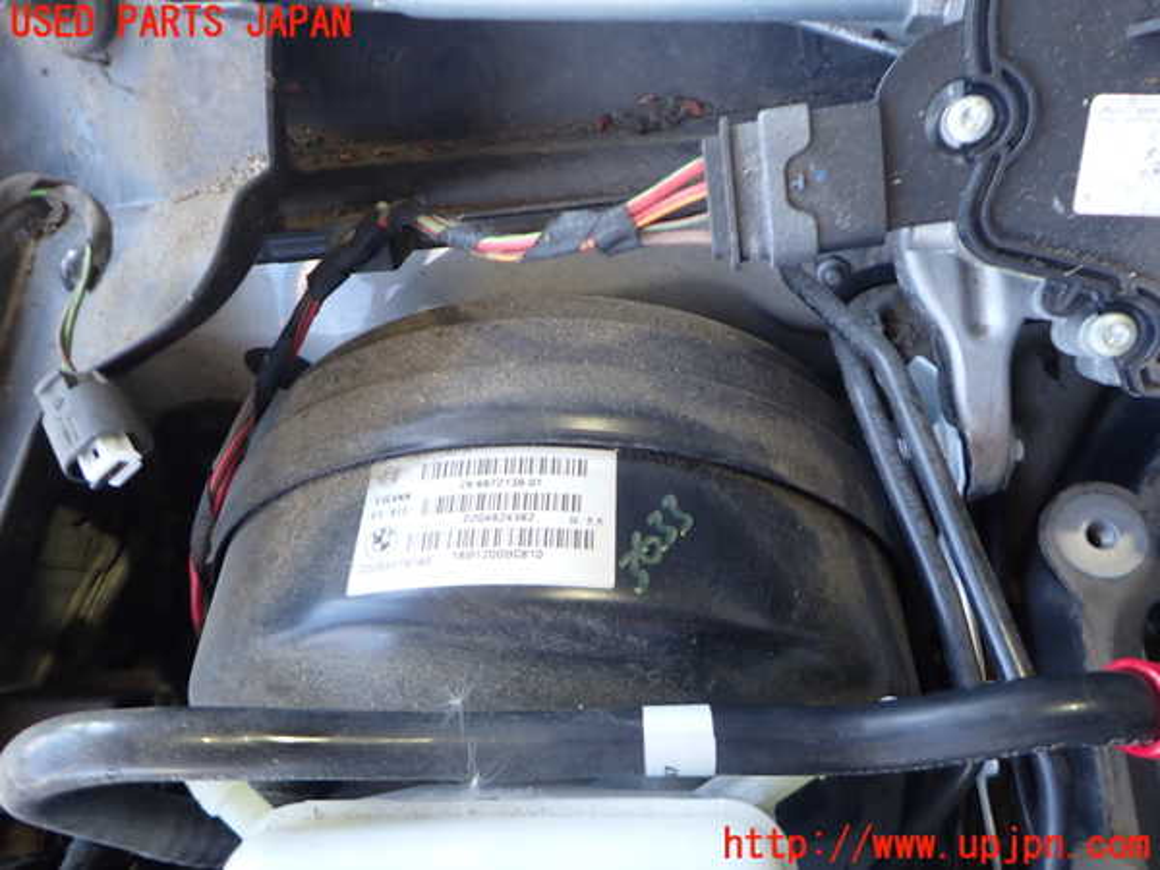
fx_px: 838
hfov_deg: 69.4
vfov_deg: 54.9
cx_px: 580
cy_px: 435
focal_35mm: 25
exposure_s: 1/80
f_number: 2
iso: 200
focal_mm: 4.5
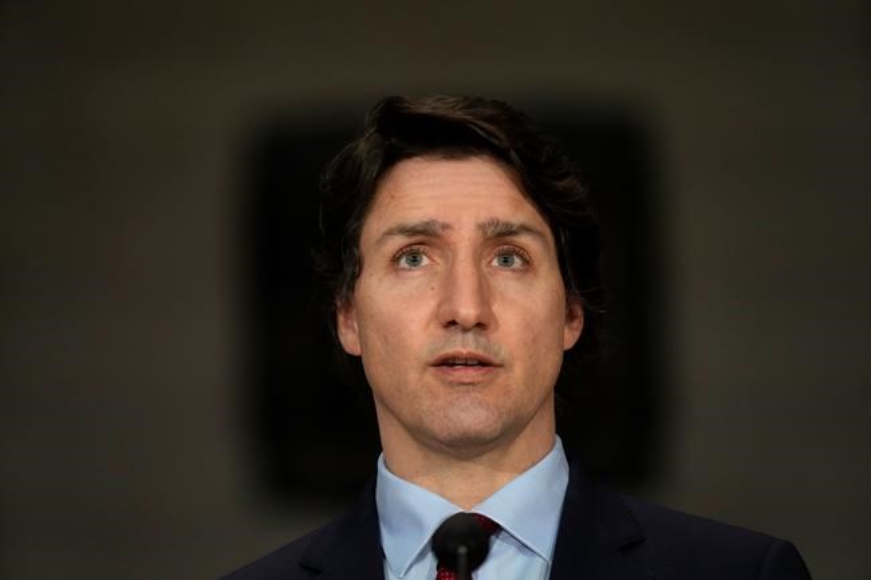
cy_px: 290
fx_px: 6772
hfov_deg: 7.4
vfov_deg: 4.9
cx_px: 436
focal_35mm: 280
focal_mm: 280
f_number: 4
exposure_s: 1/250
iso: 3200
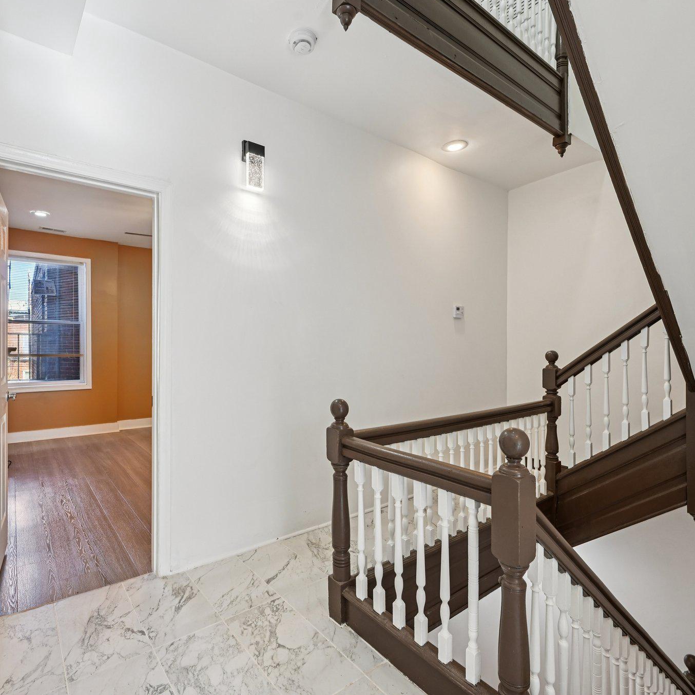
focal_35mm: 18
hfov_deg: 80.5
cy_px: 345
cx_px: 312
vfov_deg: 80.7
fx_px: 409
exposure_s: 1/15
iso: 200
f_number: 8
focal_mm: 14
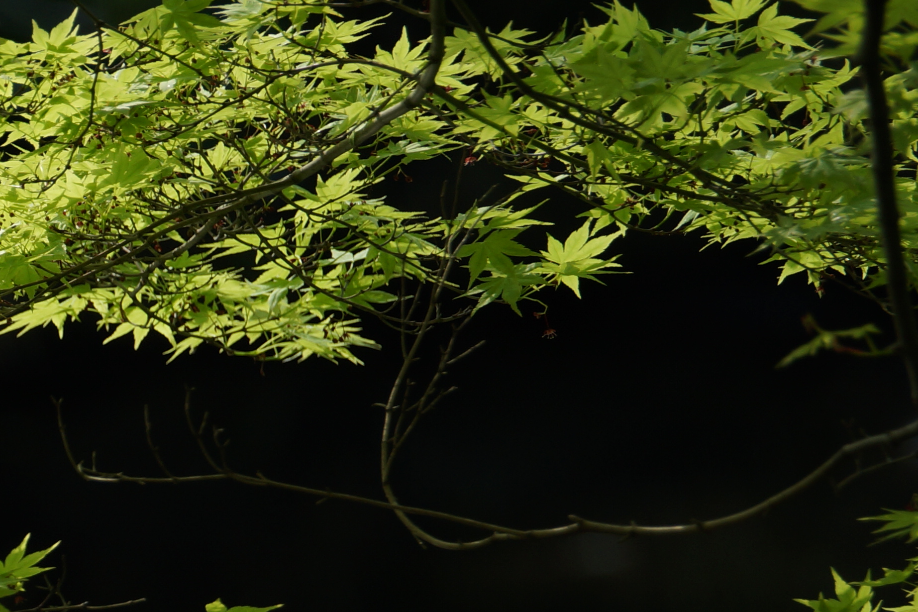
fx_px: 27359
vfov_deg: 1.3
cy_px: 901
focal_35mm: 1073
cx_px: -371
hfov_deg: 1.9
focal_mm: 330
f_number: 5.6
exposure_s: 1/400
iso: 200
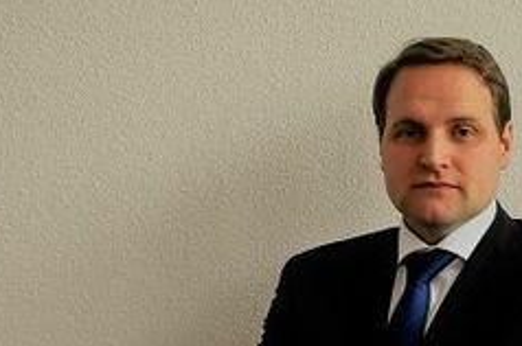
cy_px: 231
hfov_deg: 18.9
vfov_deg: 12.9
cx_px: 478
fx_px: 1535
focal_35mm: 106
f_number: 4.2
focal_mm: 30
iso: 1600
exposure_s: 1/60
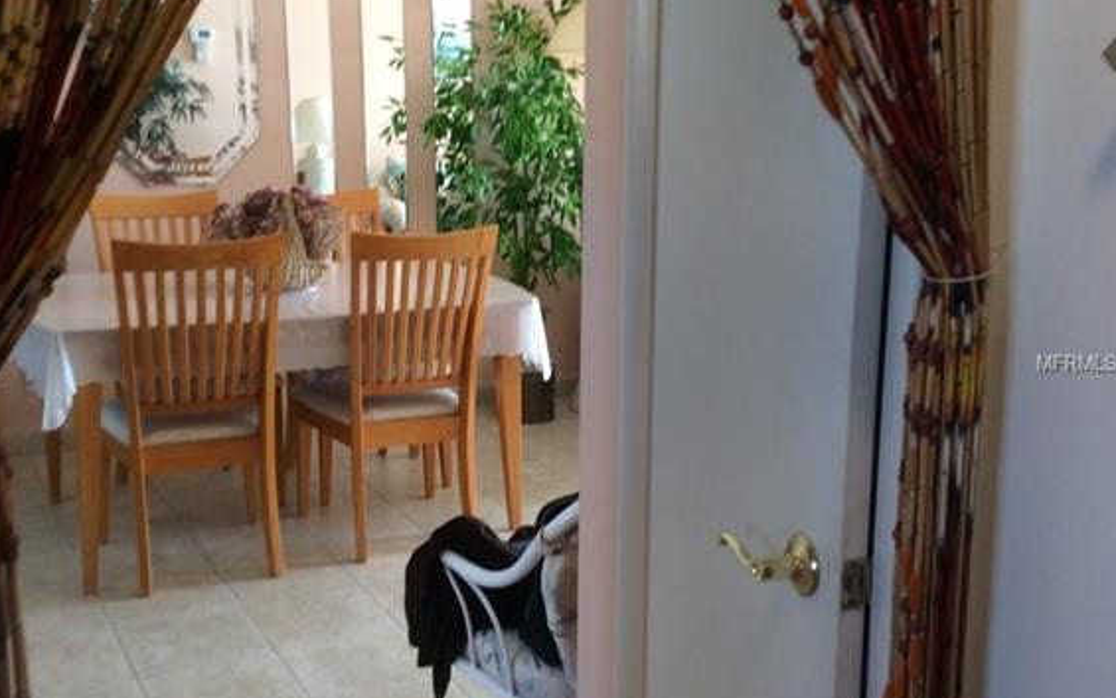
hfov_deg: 43.5
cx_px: 560
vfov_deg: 28.0
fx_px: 1399
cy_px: 364
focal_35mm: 46
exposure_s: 1/24
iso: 32
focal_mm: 3.3
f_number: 2.4
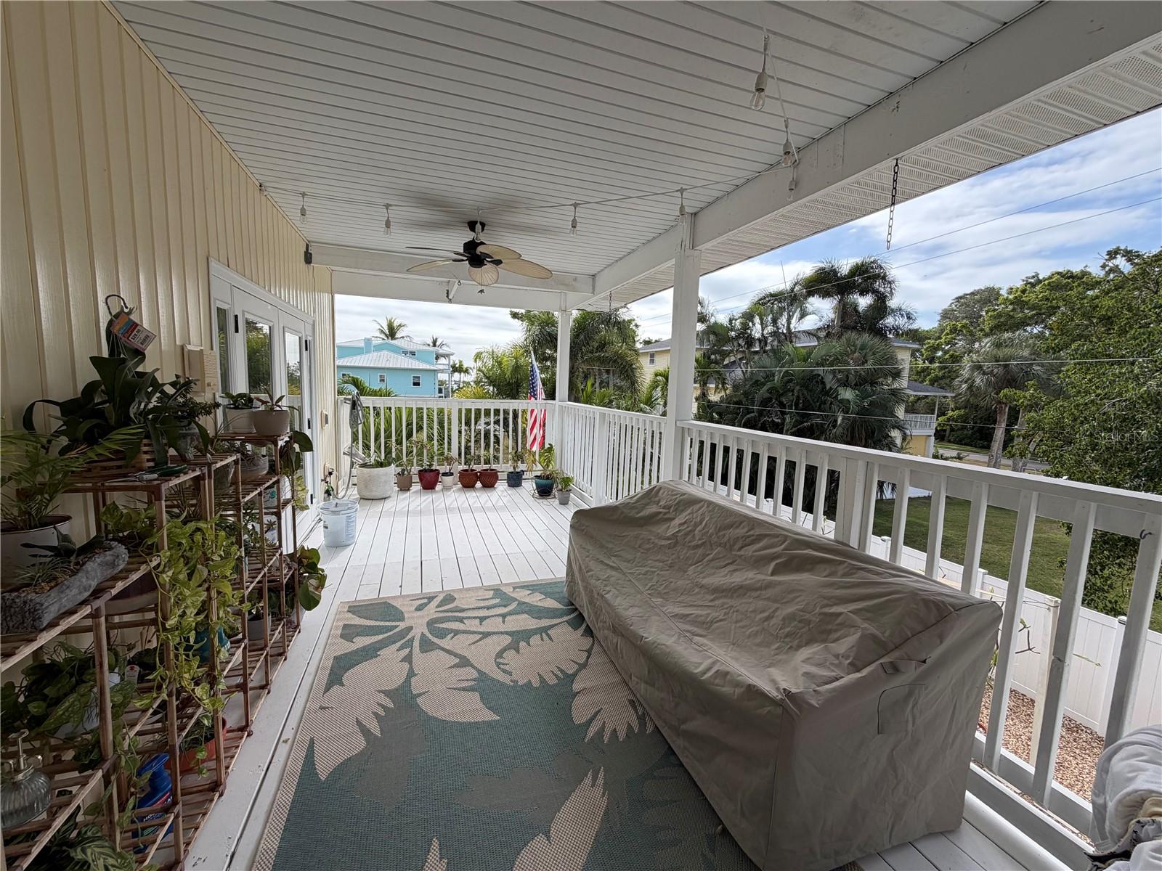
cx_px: 581
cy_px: 436
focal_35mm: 14
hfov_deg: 102.1
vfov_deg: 85.7
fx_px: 470
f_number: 2.2
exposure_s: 1/770
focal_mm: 2.22
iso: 40
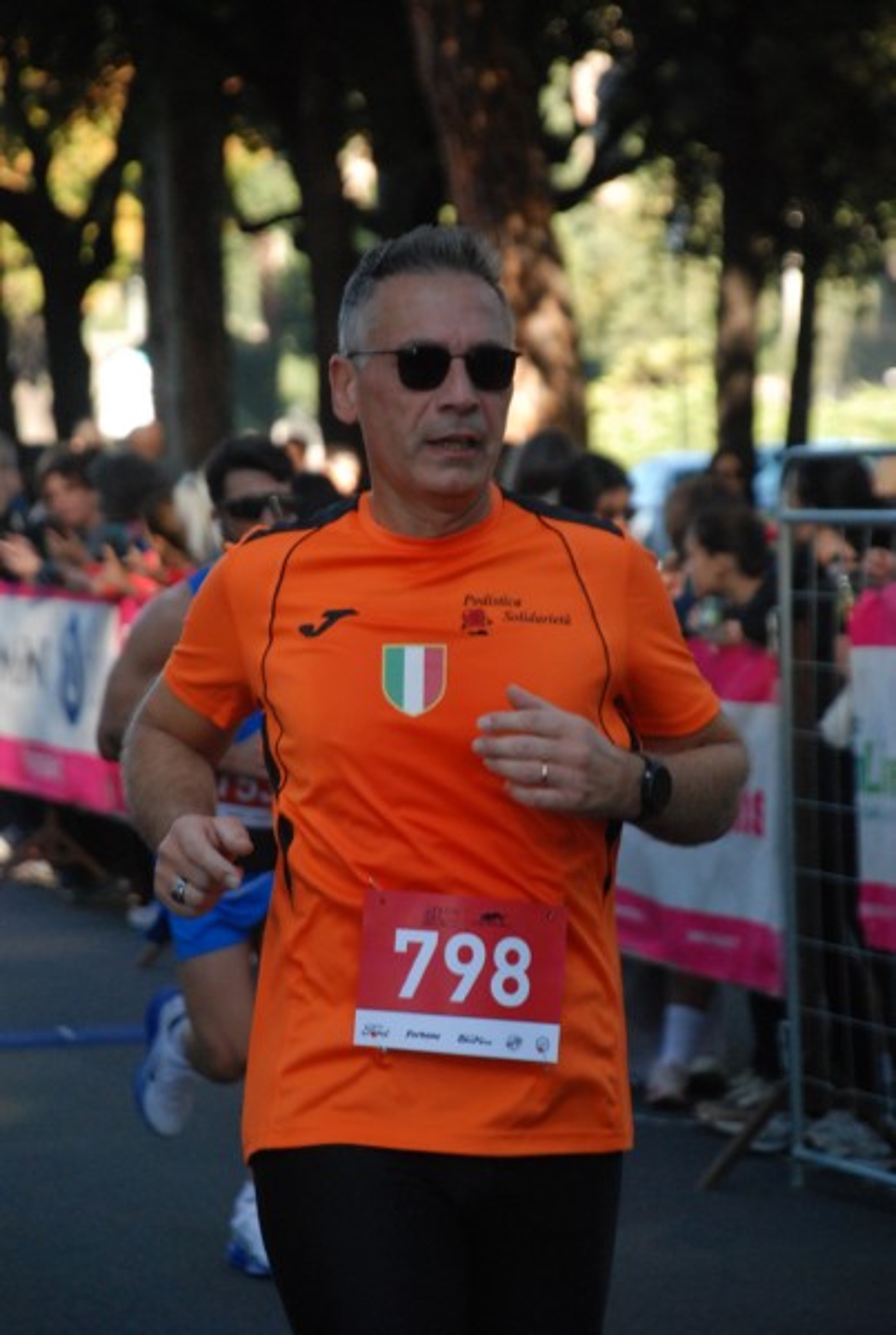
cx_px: 448
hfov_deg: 7.7
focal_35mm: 180
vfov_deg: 11.4
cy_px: 668
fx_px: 6685
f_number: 5.6
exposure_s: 1/400
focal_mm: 120
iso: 1000
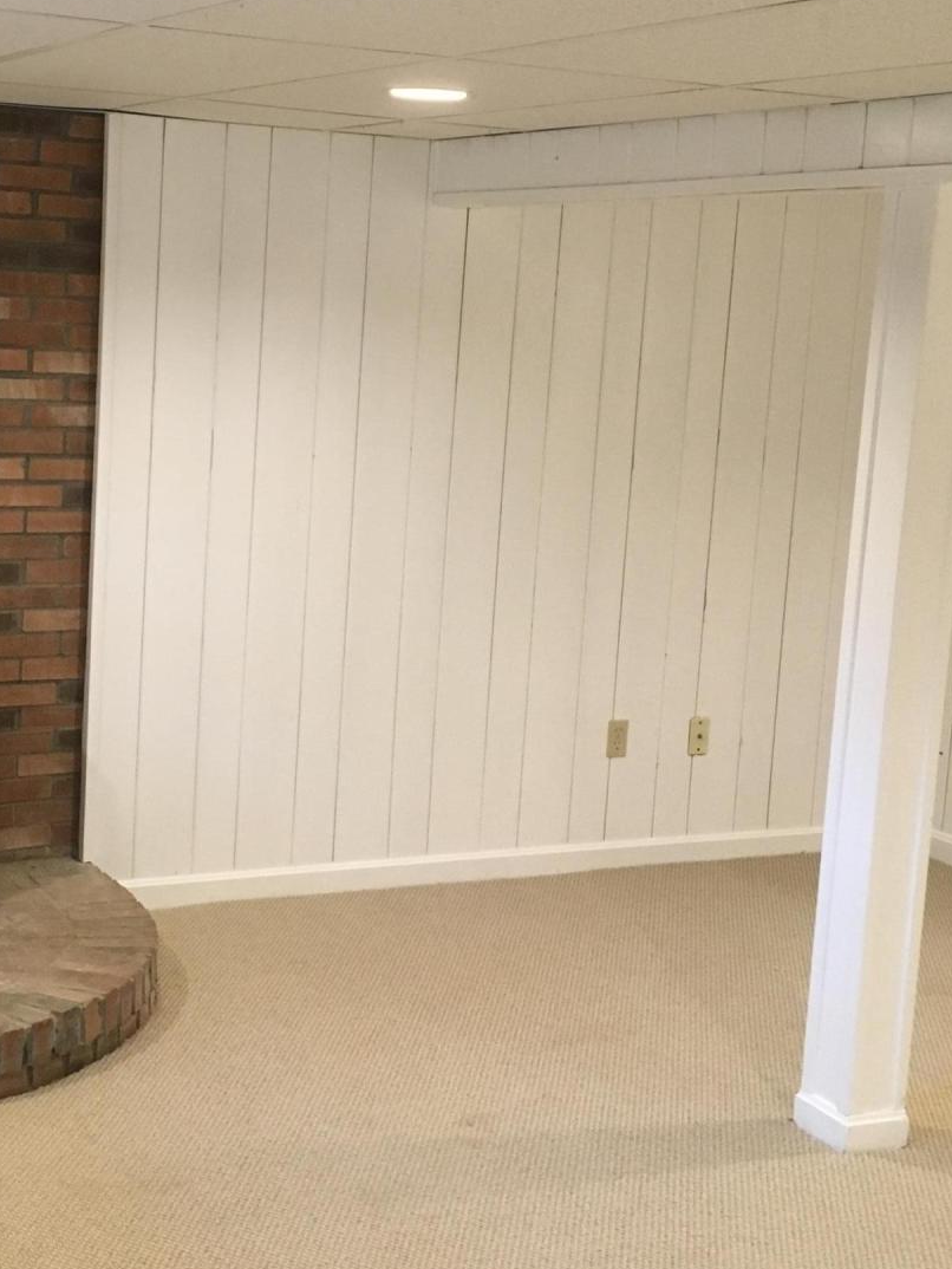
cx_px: 237
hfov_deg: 26.7
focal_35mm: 54
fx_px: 1979
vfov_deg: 35.5
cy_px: 540
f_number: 2.2
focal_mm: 4.15
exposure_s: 1/30
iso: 160
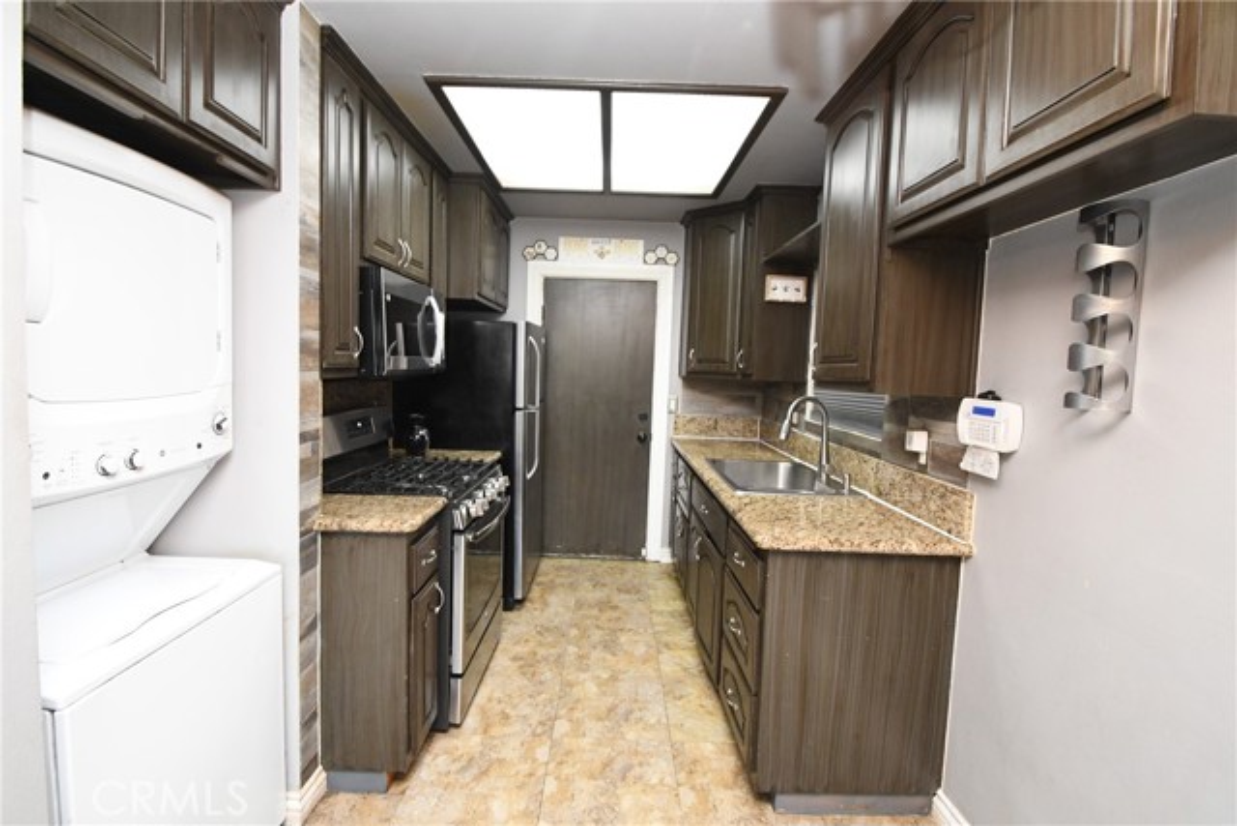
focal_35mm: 15
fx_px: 516
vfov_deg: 77.4
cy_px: 413
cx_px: 618
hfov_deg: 100.4
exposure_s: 1/60
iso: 2000
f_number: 5.6
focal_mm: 10
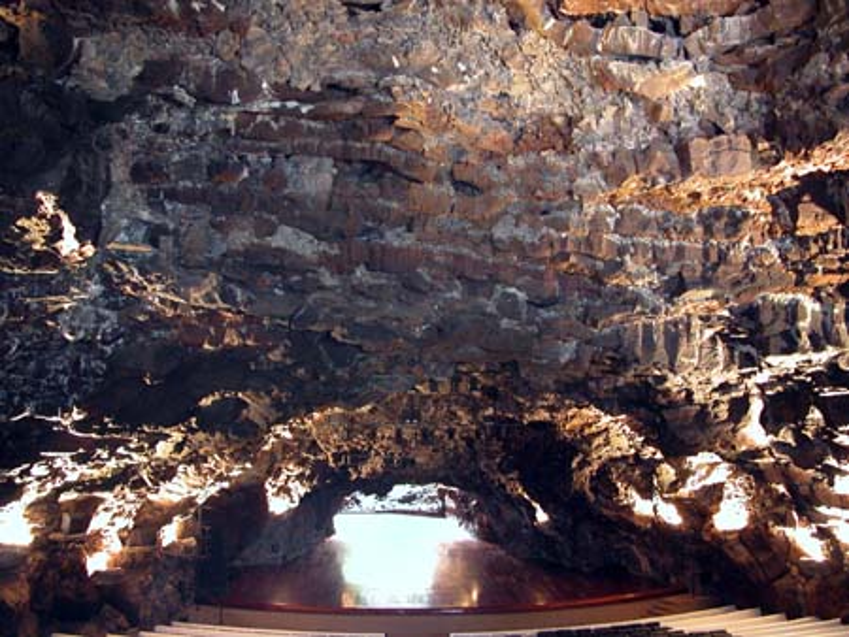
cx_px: 424
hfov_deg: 53.9
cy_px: 318
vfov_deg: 41.8
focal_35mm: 34
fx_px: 834
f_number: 2.8
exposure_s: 1
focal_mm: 8.9
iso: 400
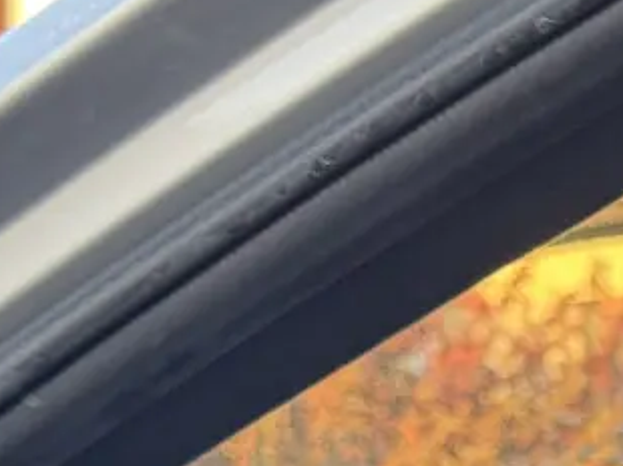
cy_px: 1071
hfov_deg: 8.4
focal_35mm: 223
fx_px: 4010
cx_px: 1296
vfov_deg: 6.4
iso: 100
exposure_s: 1/60
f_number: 1.78
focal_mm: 6.76
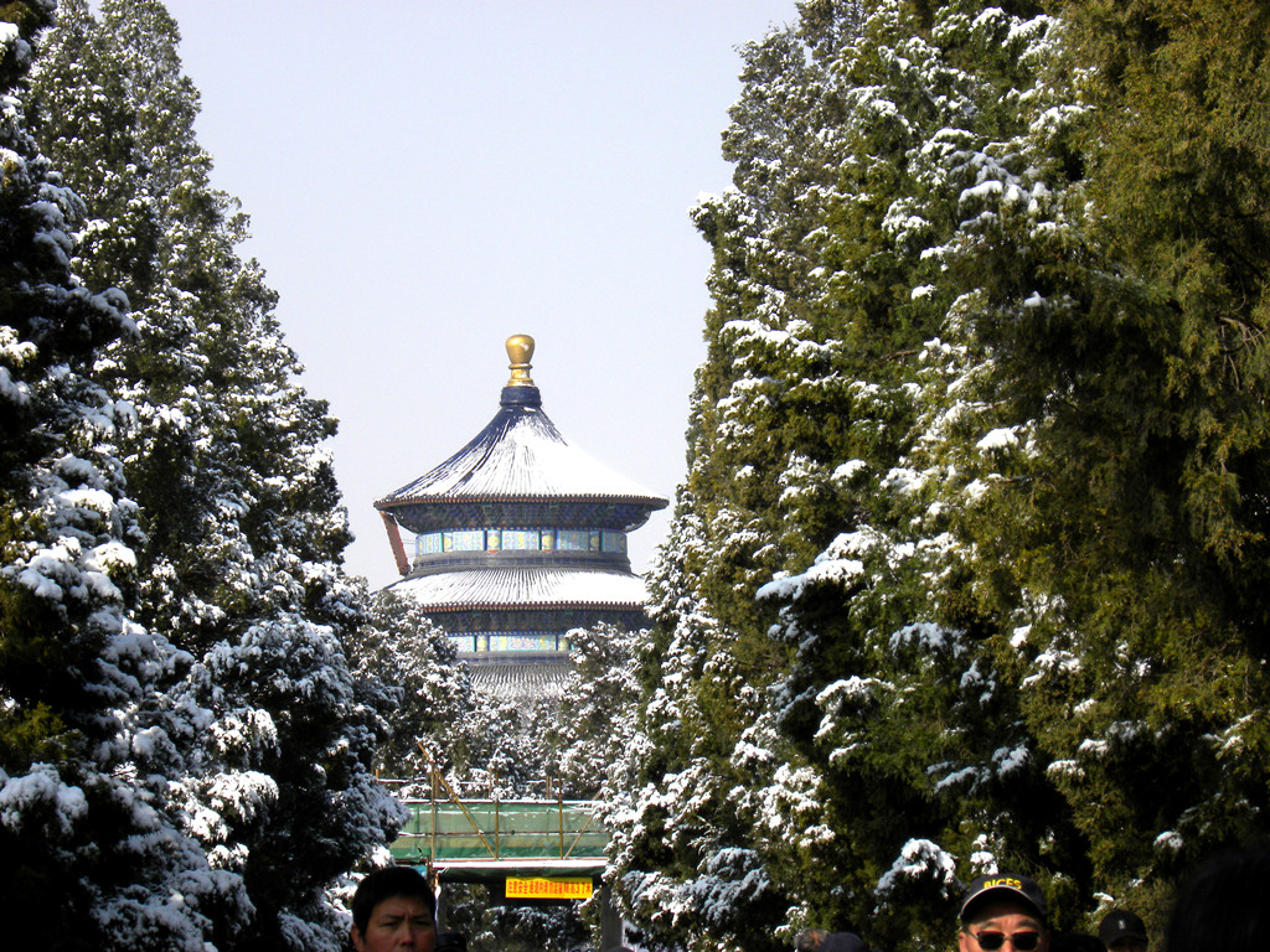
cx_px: 635
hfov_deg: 8.0
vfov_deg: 6.0
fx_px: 9062
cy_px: 476
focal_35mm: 247
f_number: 7.1
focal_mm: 44
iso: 64
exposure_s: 1/300
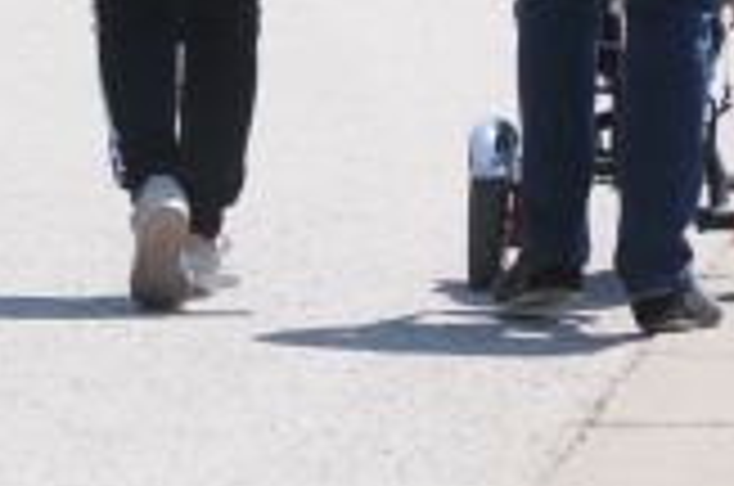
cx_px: -207
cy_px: -387
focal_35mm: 714
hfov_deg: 2.9
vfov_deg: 1.9
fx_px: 14527
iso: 320
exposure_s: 1/2500
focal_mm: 125
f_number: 4.5
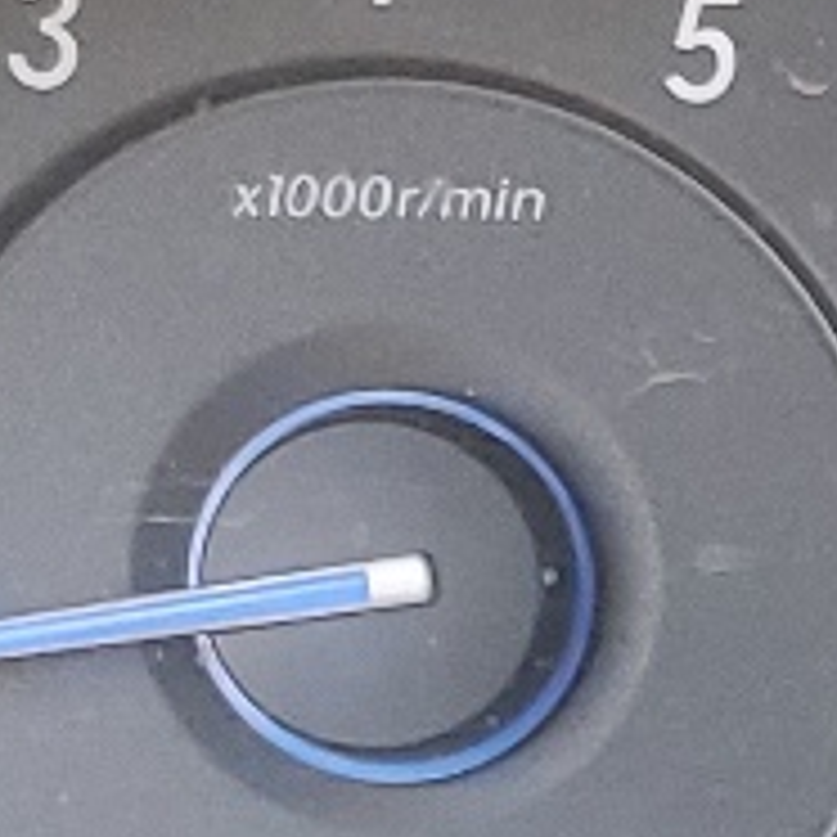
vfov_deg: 8.7
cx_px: 1670
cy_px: 999
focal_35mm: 198
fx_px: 5417
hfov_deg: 8.4
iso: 76
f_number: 1.5
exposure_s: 1/120
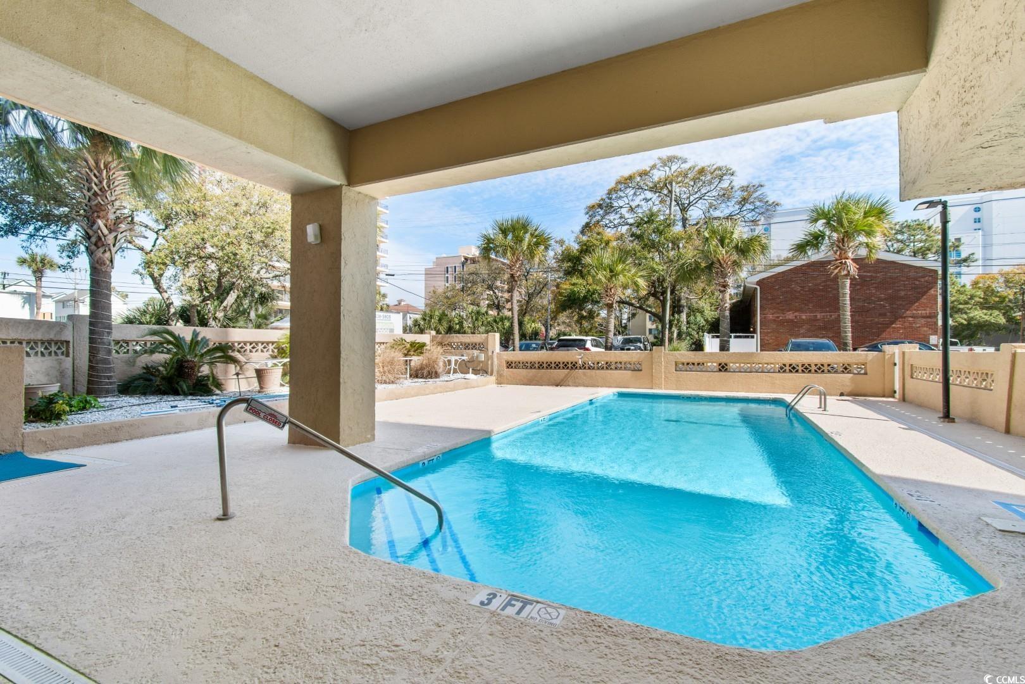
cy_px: 342
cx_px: 512
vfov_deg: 77.3
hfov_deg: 100.4
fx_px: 427
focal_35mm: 15
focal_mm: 10
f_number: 4.5
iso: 100
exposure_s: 1/80
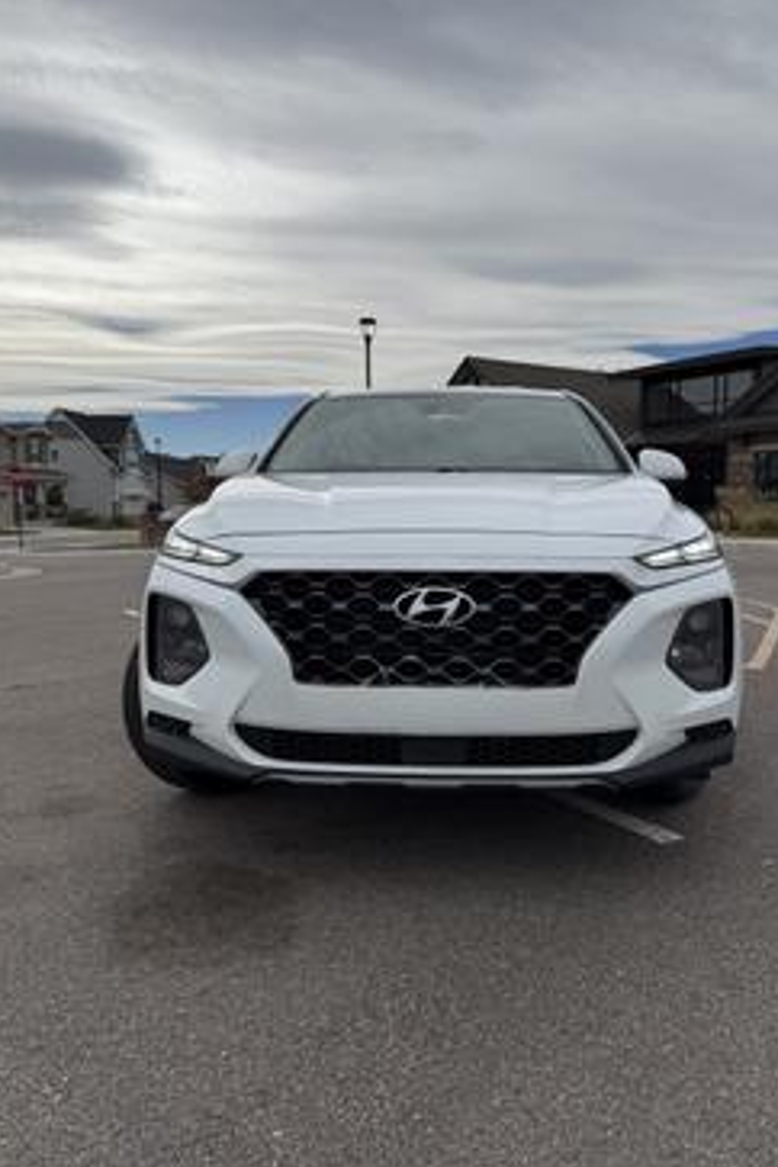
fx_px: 843
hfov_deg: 49.5
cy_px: 598
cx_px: 421
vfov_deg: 69.4
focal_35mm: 26
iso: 80
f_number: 1.78
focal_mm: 6.76
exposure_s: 1/9091
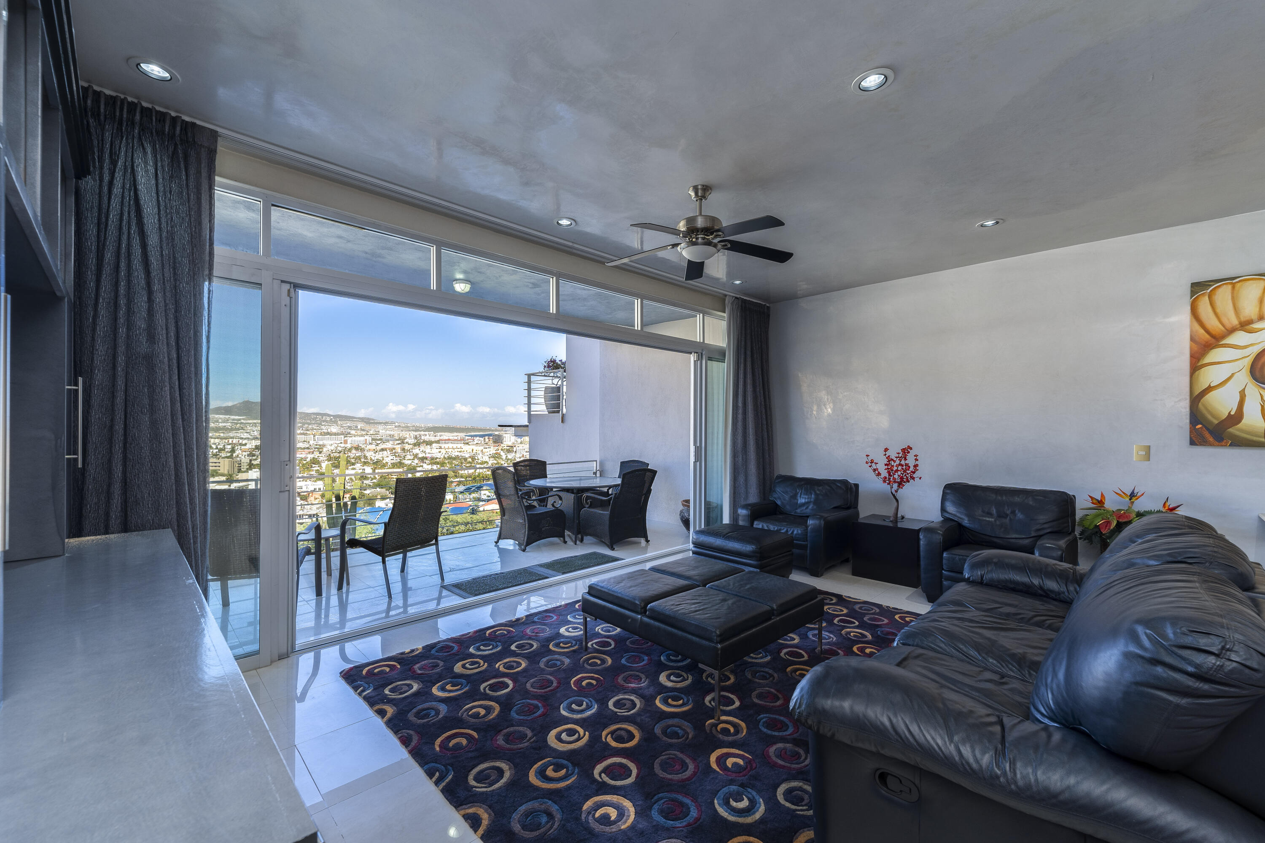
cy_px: 422
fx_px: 492
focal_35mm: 14
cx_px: 632
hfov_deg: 104.3
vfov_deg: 81.2
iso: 100
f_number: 8
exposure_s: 1/500
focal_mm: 14
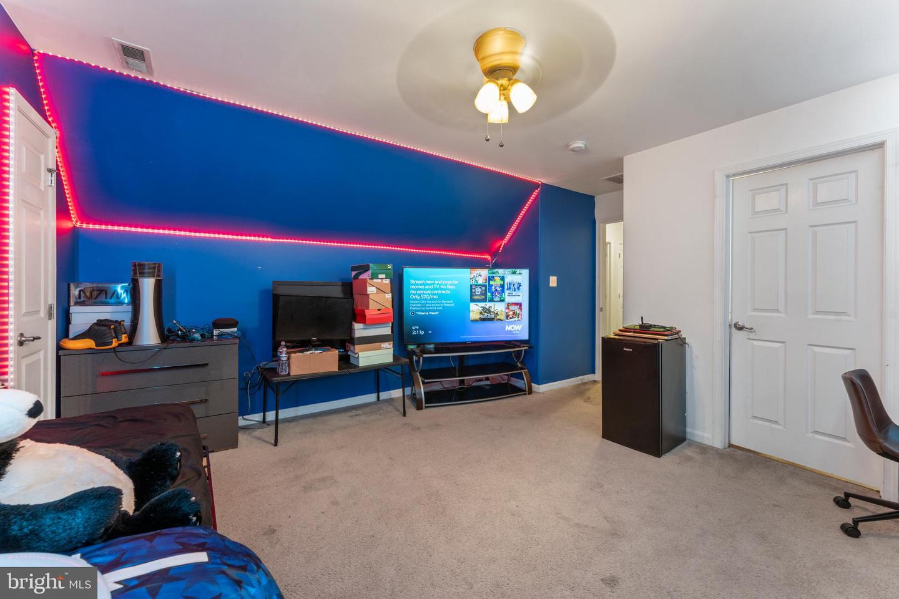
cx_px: 450
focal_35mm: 14
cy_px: 300
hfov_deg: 104.3
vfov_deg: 81.2
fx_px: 350
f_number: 9
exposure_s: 1/2
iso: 400
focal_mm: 14
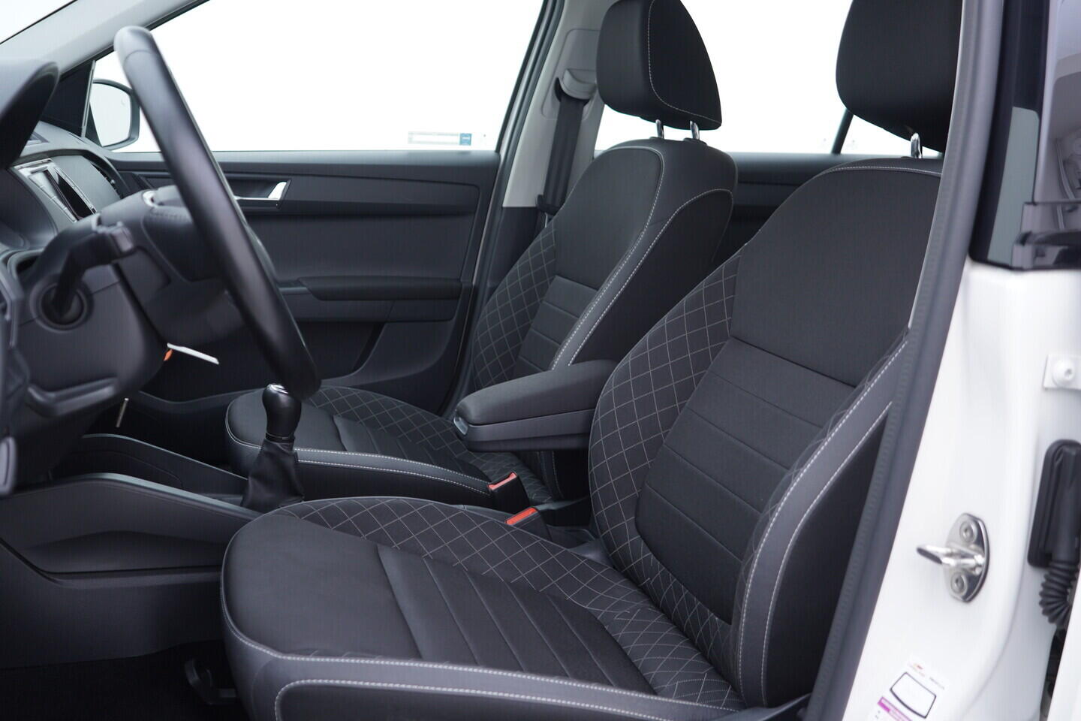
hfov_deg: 53.1
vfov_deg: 36.9
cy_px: 360
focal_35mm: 36
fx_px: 1081
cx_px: 540
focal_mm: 24
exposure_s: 1/40
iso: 160
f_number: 2.8
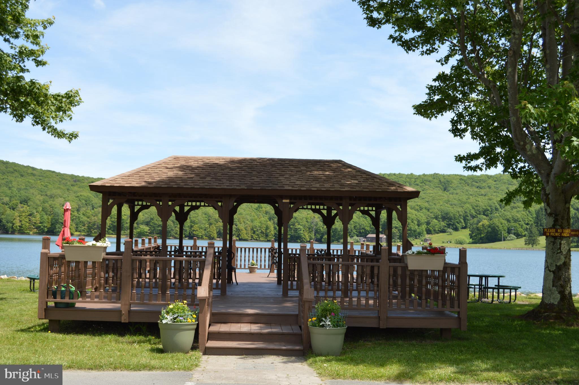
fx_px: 723
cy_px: 192
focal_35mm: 45
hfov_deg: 43.6
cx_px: 290
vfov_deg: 29.8
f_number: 7.1
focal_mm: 30
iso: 100
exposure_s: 1/200
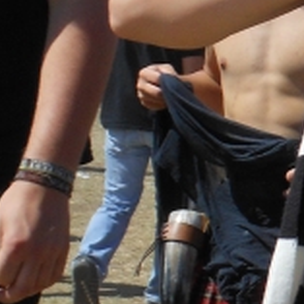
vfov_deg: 9.9
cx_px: 714
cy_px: 109
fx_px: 1749
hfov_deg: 9.0
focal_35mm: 176
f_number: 3.5
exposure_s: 1/1250
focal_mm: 6
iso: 80
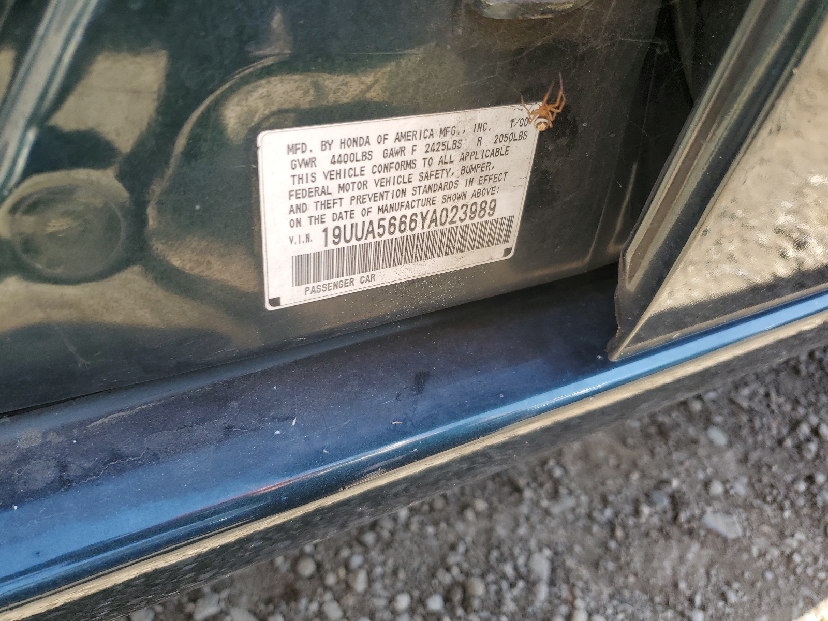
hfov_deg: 67.3
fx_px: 622
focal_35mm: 26
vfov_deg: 53.1
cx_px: 414
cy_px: 310
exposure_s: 1/192
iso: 50
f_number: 1.5
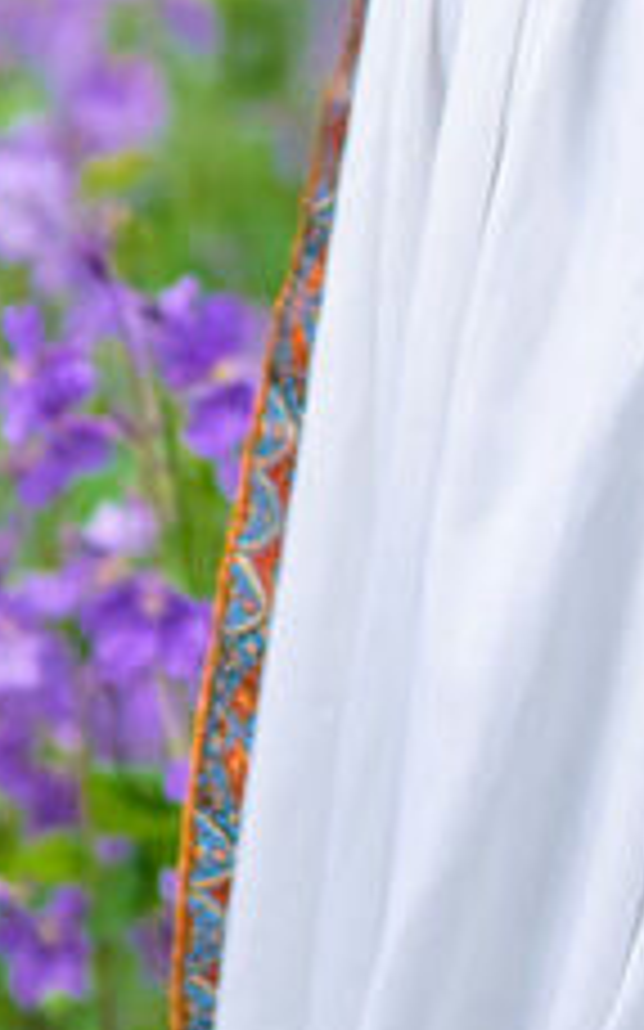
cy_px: -1298
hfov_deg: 2.2
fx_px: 16719
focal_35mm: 595
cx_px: 1293
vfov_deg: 3.5
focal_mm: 85
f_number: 1.4
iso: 100
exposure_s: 1/2000
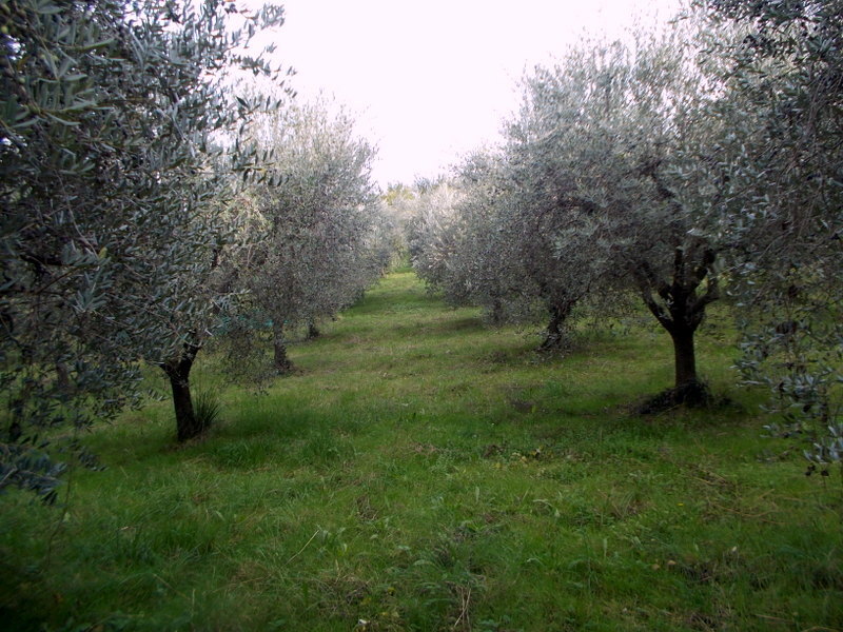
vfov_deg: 53.1
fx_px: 633
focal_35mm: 26
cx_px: 422
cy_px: 316
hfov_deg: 67.3
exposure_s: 1/125
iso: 80
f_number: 3.2
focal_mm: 4.6
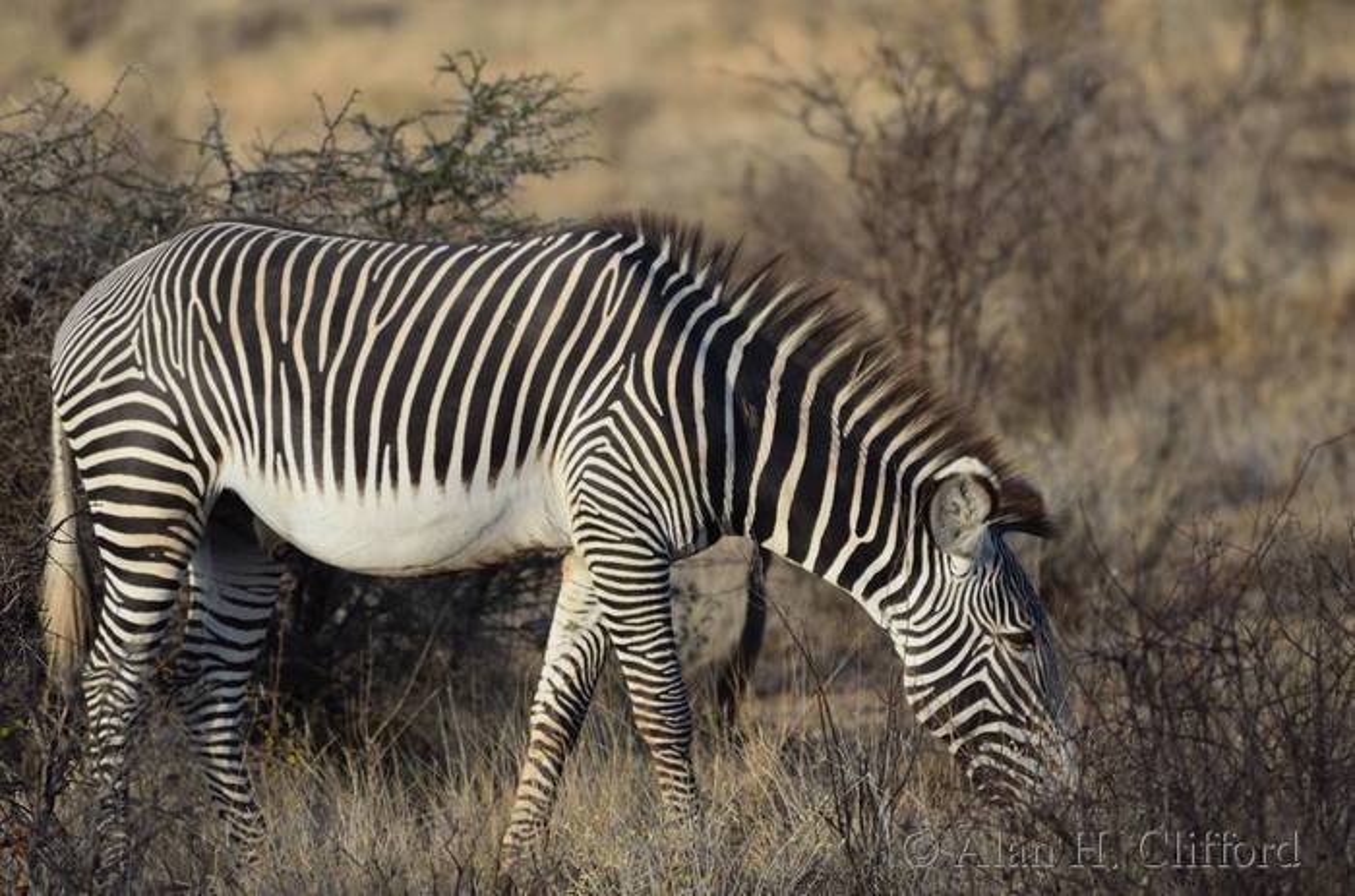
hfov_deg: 3.4
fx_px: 22527
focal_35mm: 600
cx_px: 678
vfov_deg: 2.3
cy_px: 448
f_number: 5.6
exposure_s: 1/400
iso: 200
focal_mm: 400
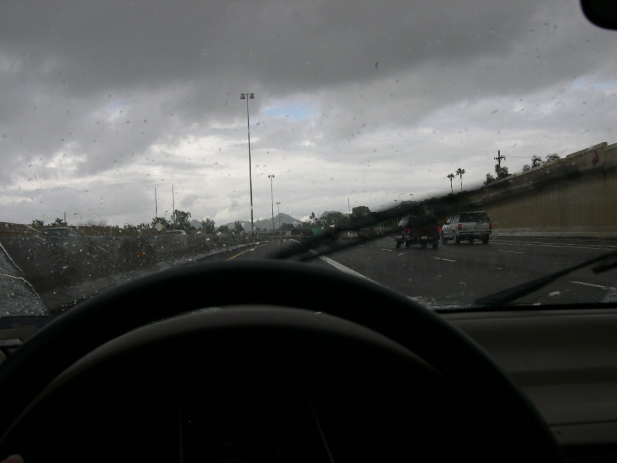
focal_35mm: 38
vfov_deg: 37.7
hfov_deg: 49.0
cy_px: 232
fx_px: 677
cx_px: 308
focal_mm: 8
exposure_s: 1/90.6
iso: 100
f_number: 7.6
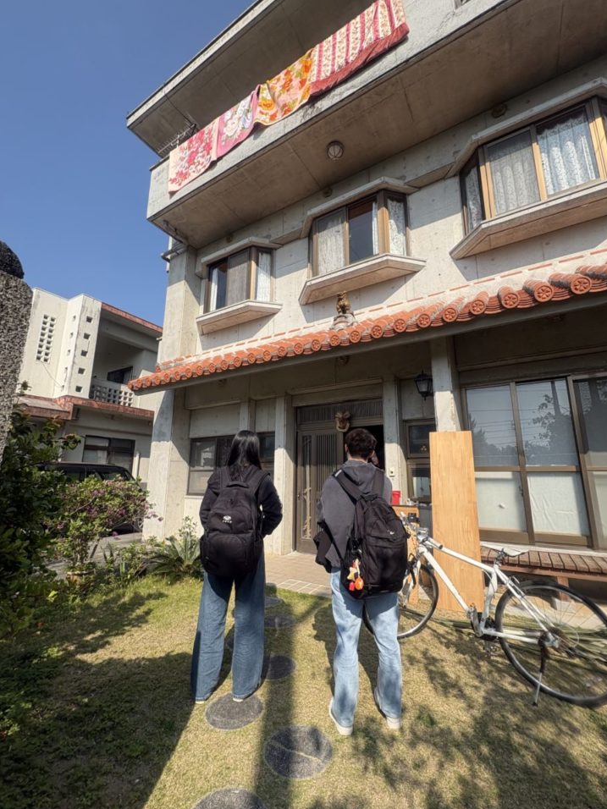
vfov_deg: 98.2
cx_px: 312
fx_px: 351
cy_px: 406
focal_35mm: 15
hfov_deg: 81.7
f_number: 2.2
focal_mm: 2.22
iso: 40
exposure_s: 1/1126
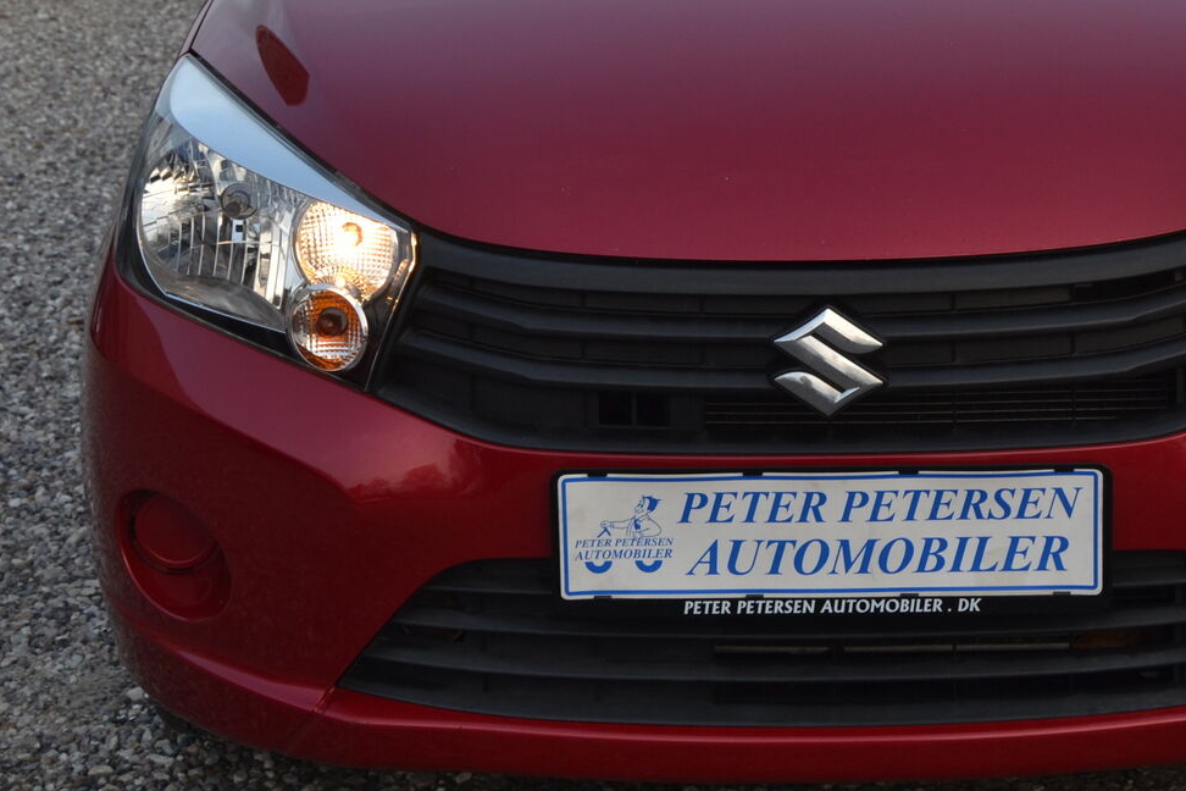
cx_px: 833
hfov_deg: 26.1
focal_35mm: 77
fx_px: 2537
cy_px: 128
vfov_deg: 17.5
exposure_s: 1/125
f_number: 5.6
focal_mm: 26
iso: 110
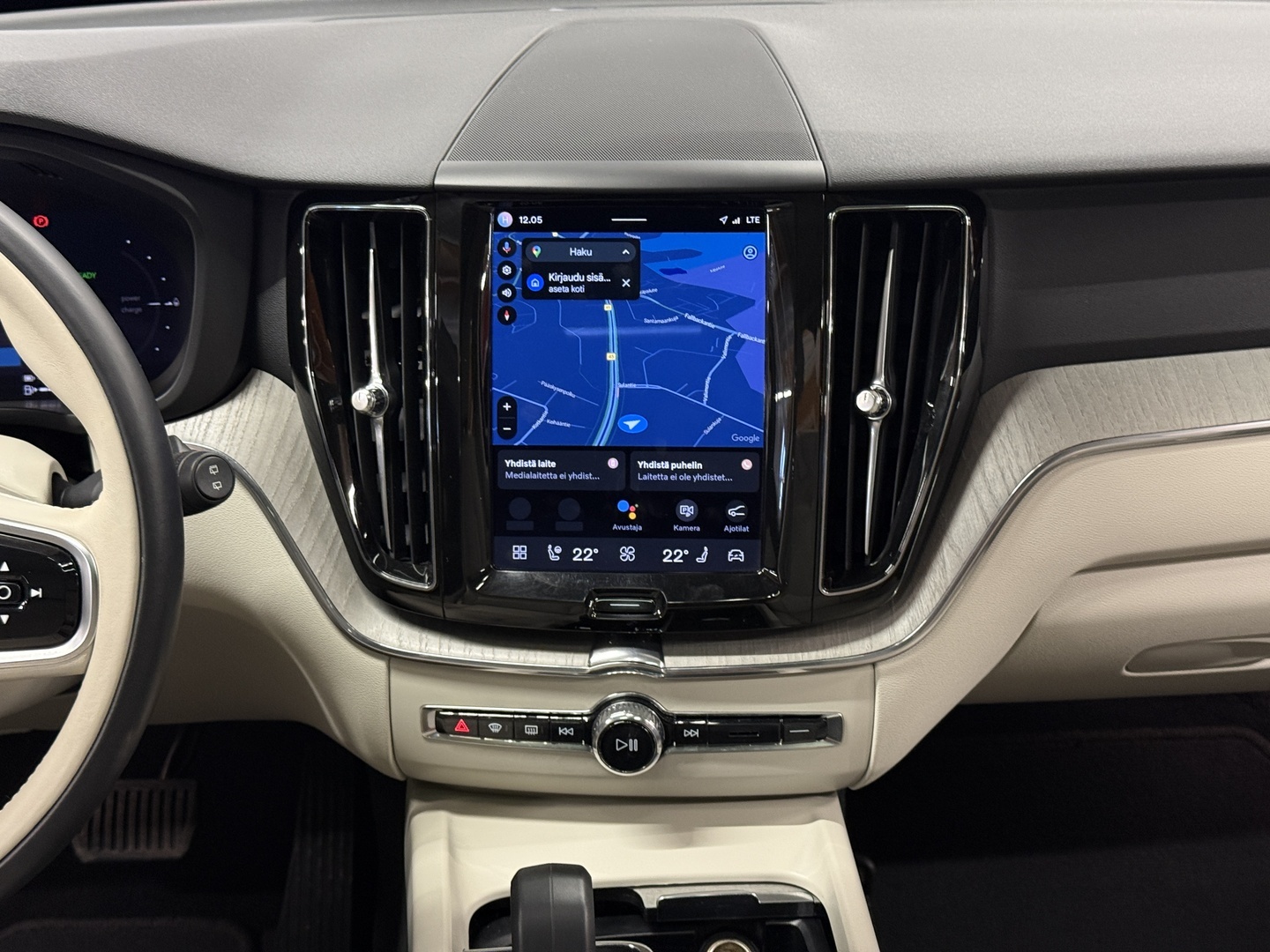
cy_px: 476
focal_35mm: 48
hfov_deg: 39.7
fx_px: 1761
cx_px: 635
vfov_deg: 30.3
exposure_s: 1/50
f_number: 1.78
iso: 200
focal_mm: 6.76
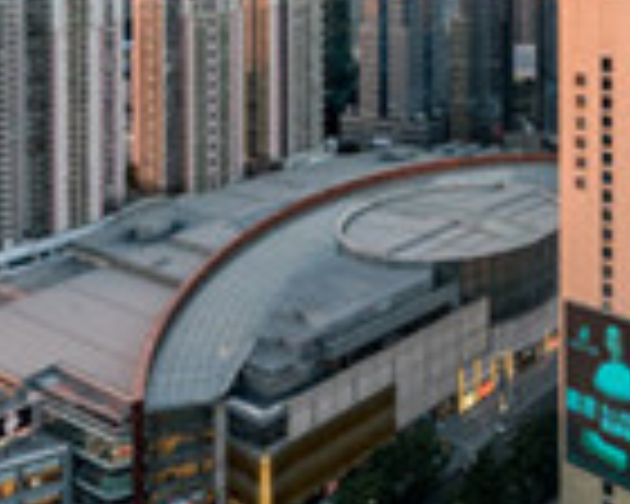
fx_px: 876
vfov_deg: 27.9
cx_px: 612
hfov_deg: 36.1
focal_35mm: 47
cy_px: -106
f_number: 11
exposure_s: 1/25
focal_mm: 14
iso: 100
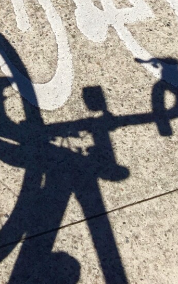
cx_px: -72
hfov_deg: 13.8
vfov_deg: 20.4
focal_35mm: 90
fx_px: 697
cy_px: -115
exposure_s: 1/3300
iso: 32
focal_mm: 4.15
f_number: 2.2
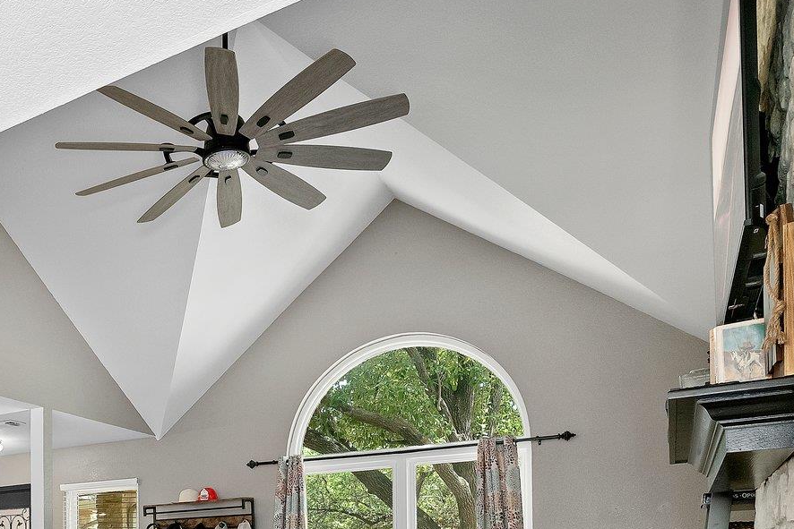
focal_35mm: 37
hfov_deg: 46.9
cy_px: 571
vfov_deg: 32.1
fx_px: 816
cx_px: 83
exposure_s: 1/25
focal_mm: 16
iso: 2000
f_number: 8
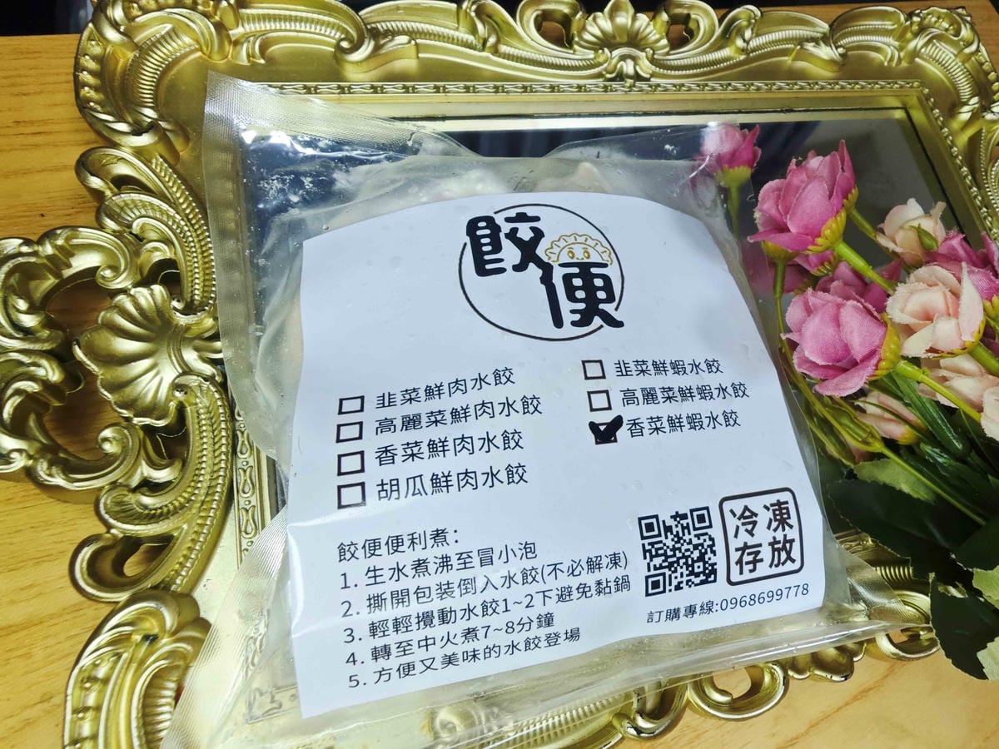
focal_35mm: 23
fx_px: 664
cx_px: 500
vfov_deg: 58.9
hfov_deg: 73.9
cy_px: 374
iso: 100
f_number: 1.8
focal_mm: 2.03
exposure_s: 1/120
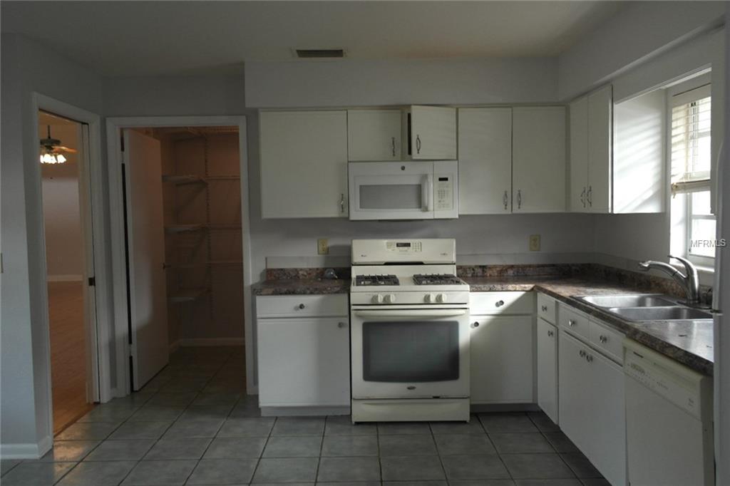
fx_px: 608
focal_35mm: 30
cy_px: 243
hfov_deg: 61.9
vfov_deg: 43.6
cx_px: 365
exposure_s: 1/80
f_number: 3.5
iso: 200
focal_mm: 20
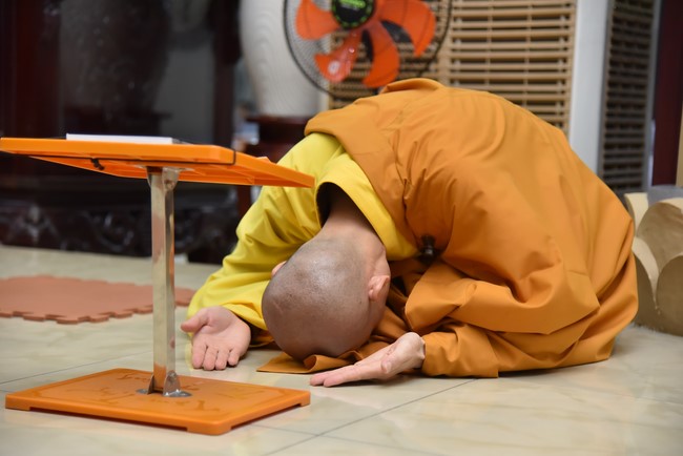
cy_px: 228
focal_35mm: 78
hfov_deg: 26.0
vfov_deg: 17.5
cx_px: 342
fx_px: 1480
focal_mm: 78
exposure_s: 1/125
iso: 1600
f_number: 4
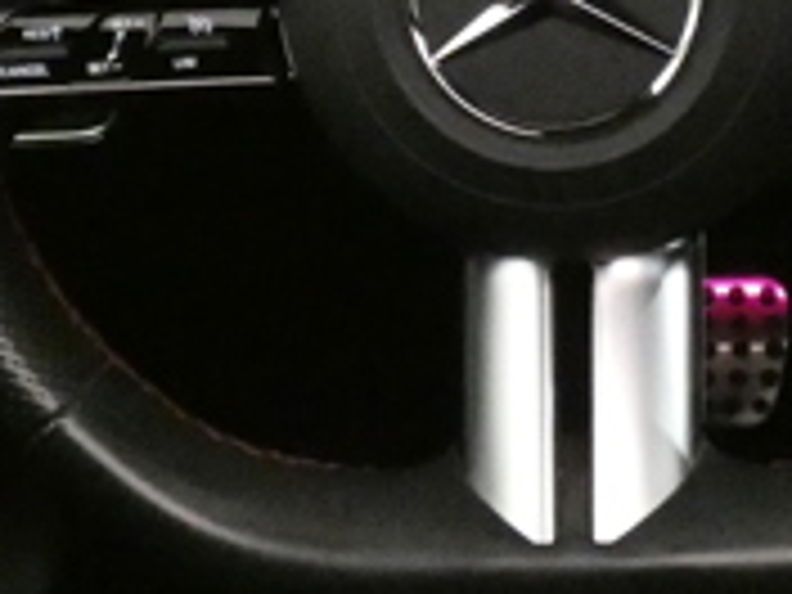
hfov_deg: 21.4
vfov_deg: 15.8
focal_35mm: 91
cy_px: -50
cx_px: 544
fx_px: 2082
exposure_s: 1/40
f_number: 2.8
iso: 1600
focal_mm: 3.6
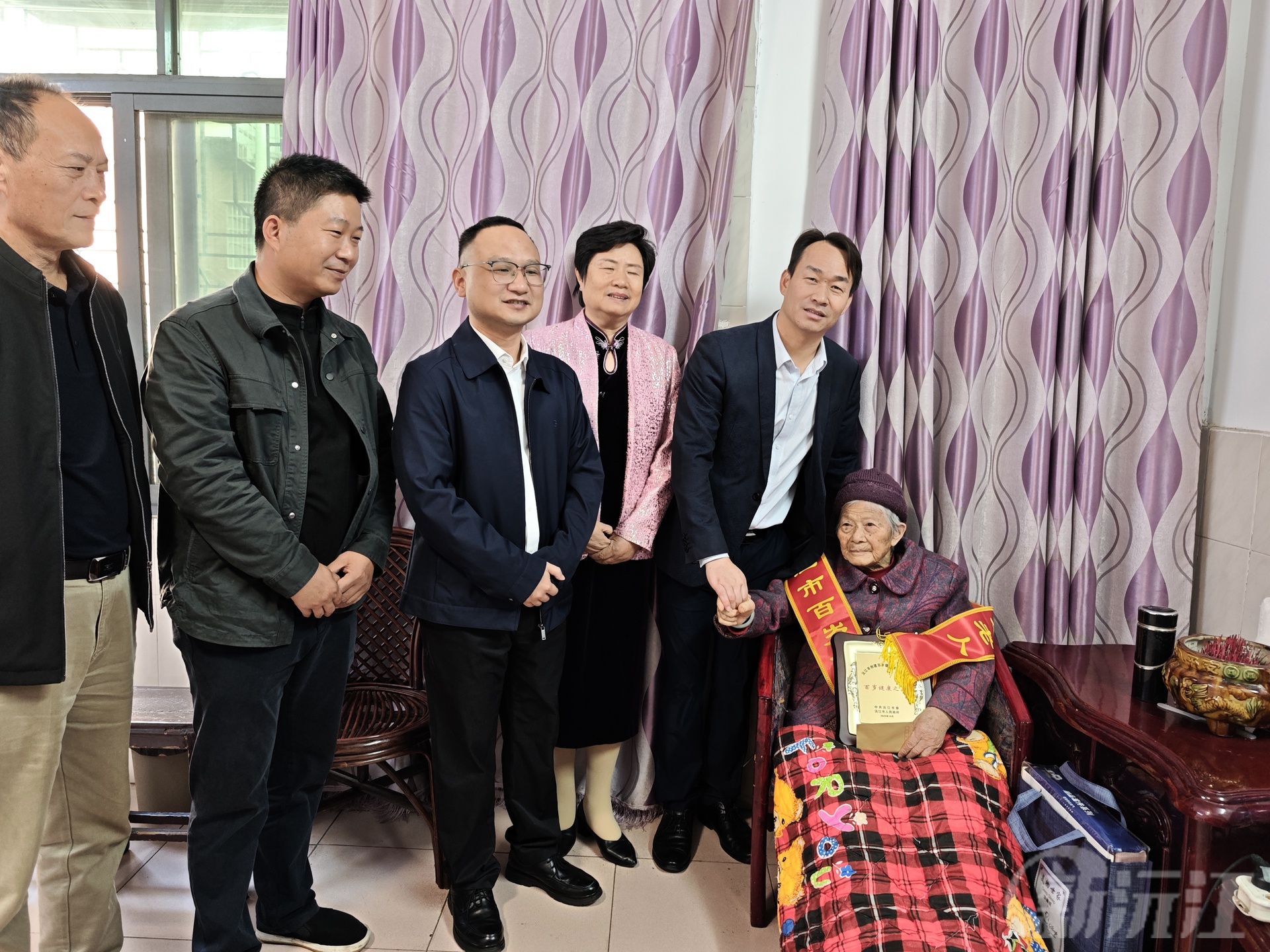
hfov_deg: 73.9
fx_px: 844
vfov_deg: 58.9
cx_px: 635
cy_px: 476
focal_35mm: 23
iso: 200
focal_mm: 6.55
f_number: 1.62
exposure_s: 1/40
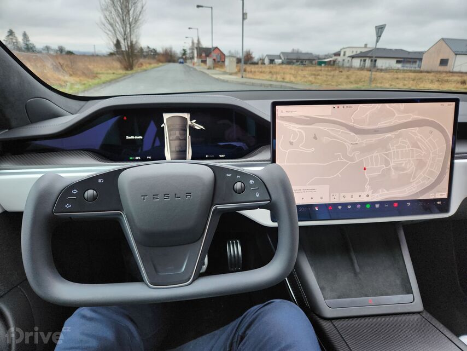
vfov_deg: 58.9
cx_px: 234
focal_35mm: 23
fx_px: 310
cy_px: 176
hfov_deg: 73.9
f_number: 1.8
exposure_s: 1/180
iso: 64
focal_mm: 5.4
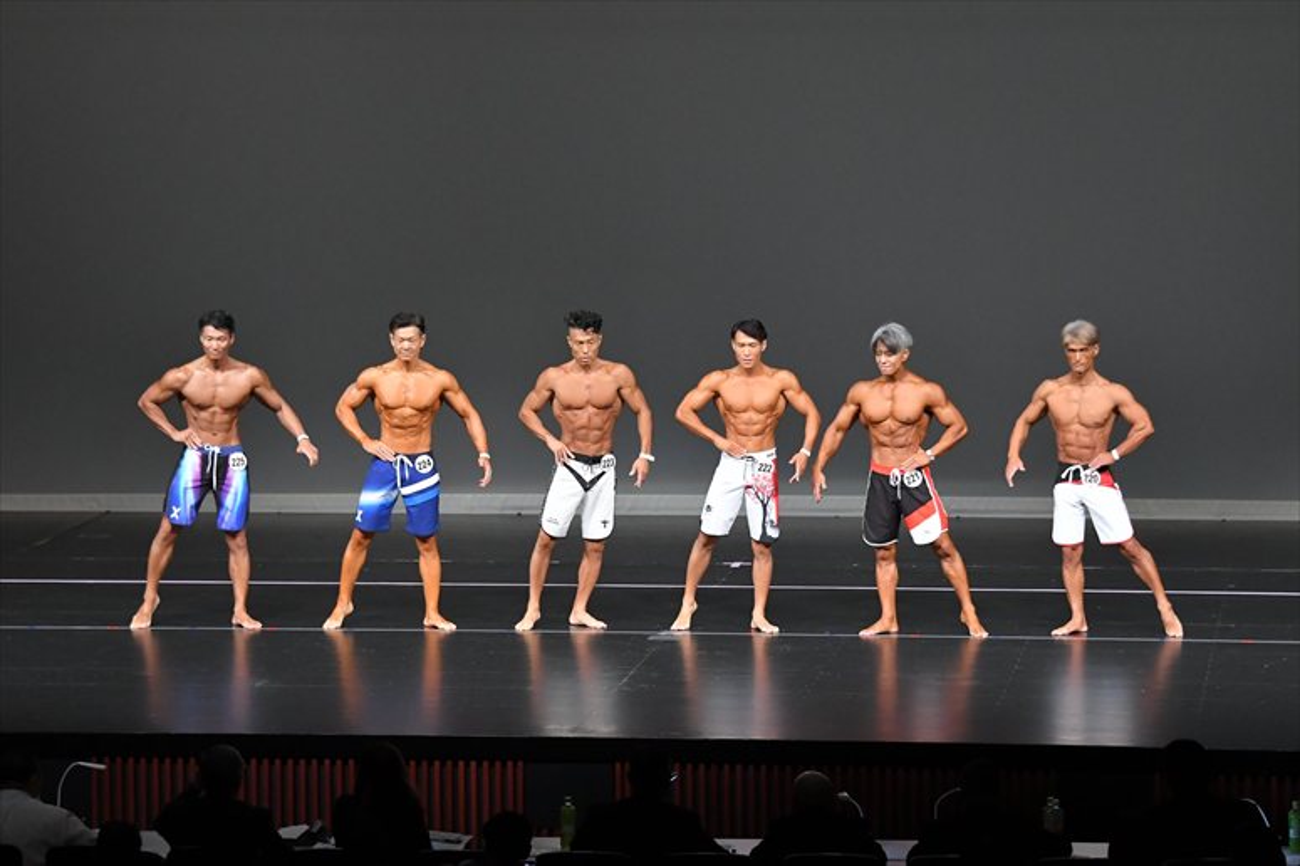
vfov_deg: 9.9
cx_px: 650
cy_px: 433
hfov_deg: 14.9
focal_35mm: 138
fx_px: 4981
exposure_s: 1/400
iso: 4000
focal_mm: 92
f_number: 5.6
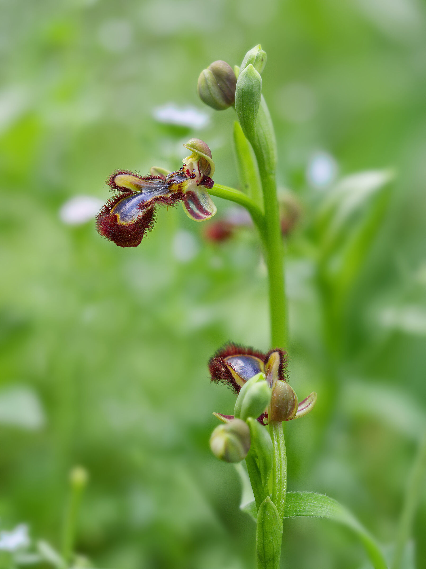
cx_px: 213
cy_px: 284
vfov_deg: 15.9
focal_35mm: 124
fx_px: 2035
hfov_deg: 11.9
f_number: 2.8
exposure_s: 1/125
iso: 200
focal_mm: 60
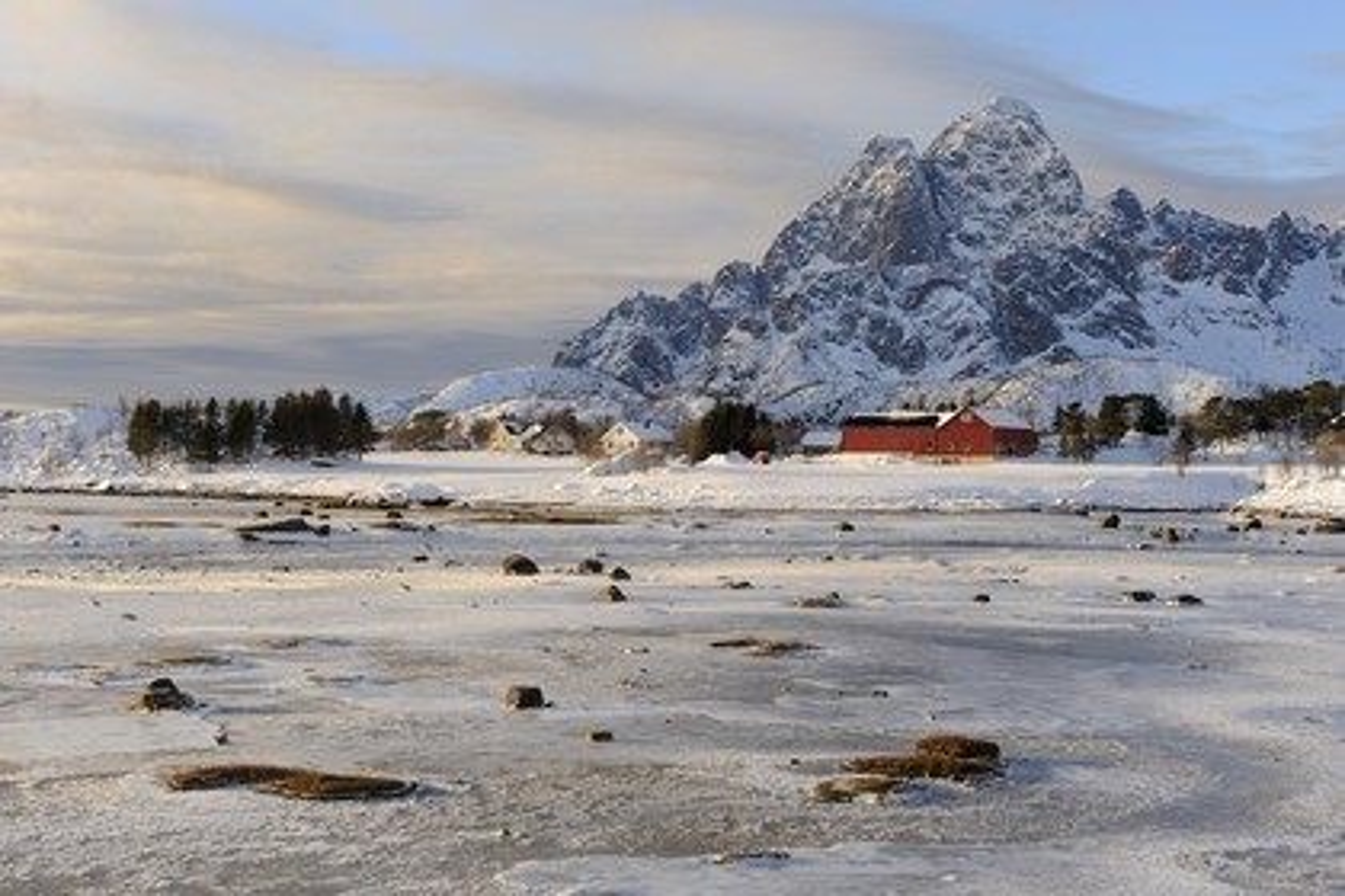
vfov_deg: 23.4
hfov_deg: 34.5
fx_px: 2167
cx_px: 672
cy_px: 448
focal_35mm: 58
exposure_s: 1/160
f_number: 10
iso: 200
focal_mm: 58
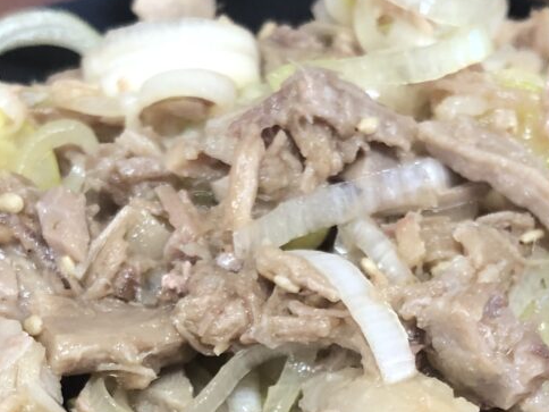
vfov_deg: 19.3
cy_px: 423
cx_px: 270
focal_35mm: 74
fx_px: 1174
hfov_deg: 26.3
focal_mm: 4
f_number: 1.8
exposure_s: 1/17
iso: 50
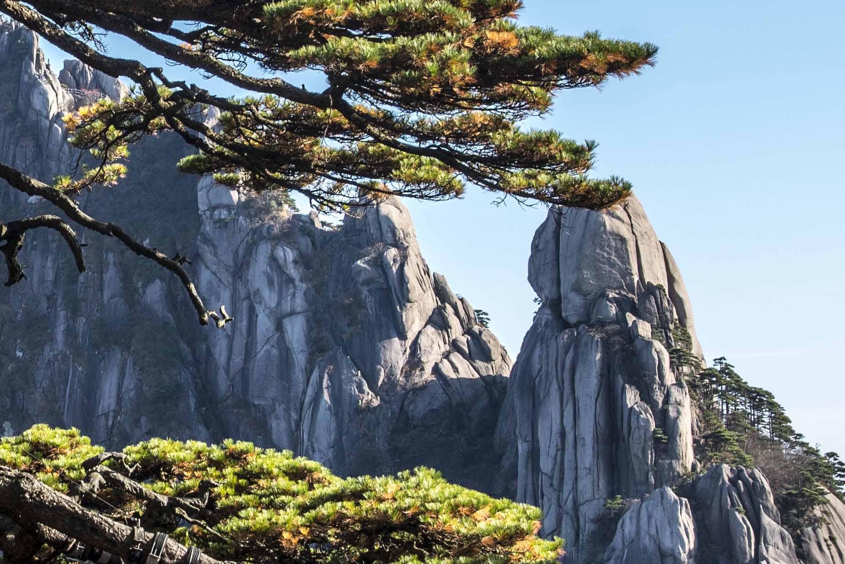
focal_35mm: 105
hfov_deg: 18.9
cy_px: 226
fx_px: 2465
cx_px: -2
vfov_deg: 13.0
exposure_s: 1/125
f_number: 8
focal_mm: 32
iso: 200
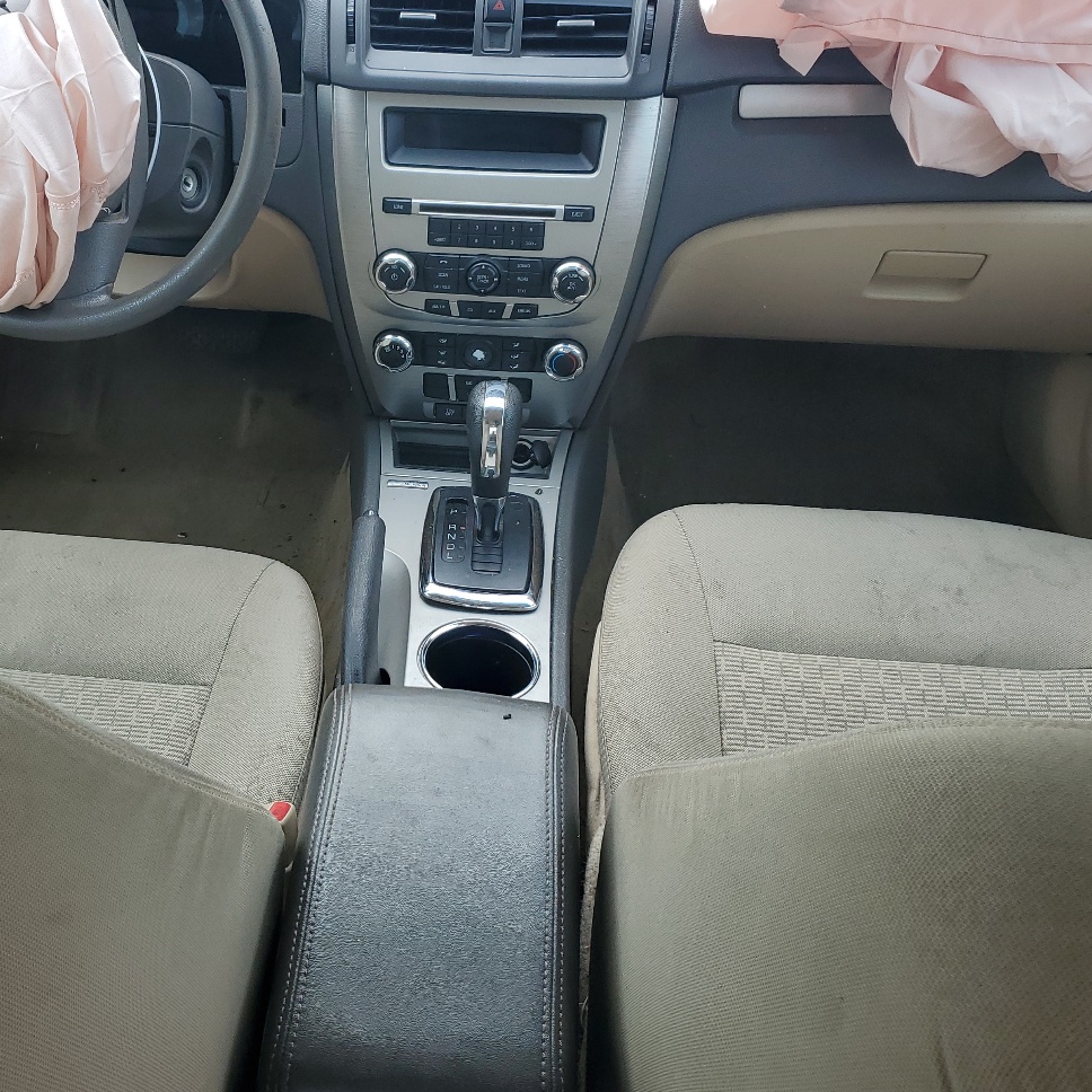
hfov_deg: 43.3
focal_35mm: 38
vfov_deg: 43.8
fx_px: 1356
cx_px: 378
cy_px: 487
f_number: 1.5
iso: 50
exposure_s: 1/385
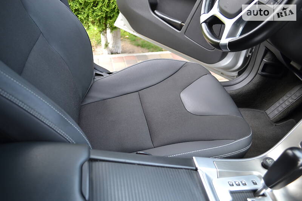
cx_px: 151
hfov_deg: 61.9
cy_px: 100
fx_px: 252
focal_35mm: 30
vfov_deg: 43.6
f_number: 4
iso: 400
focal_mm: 20
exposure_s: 1/60
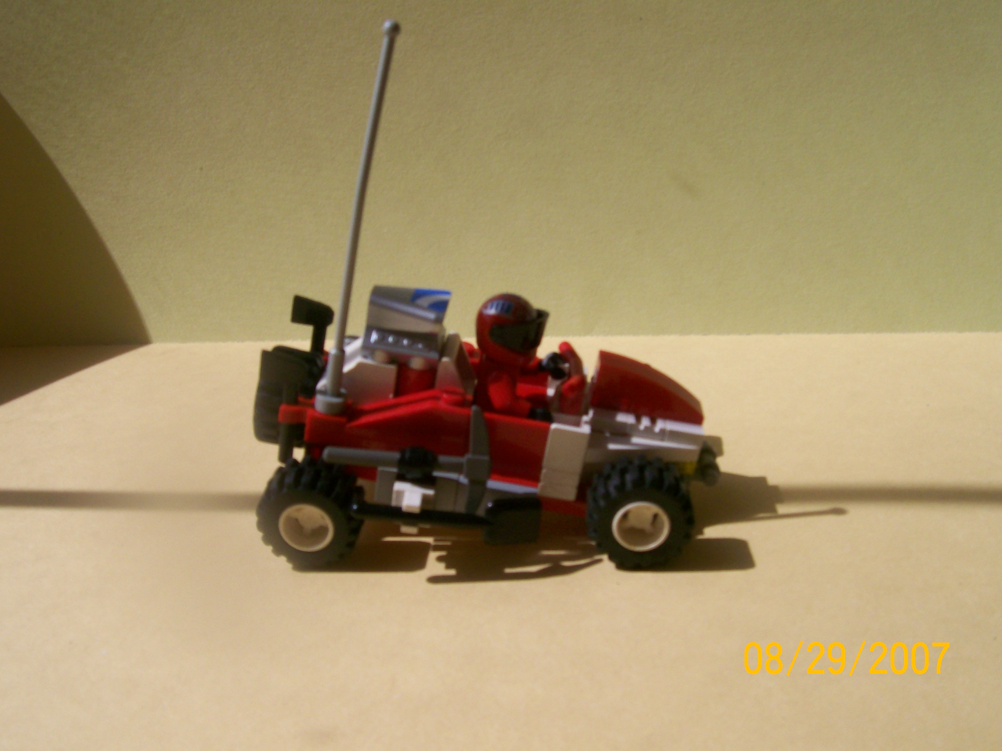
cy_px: 376
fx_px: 1042
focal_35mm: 36
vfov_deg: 39.7
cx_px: 501
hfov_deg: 51.4
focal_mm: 6
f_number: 4.8
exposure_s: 1/481
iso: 80
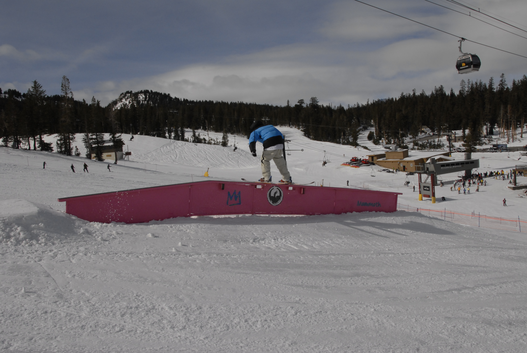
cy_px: 176
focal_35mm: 30
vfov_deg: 43.7
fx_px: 440
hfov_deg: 61.9
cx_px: 264
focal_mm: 20
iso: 400
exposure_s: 1/640
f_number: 13
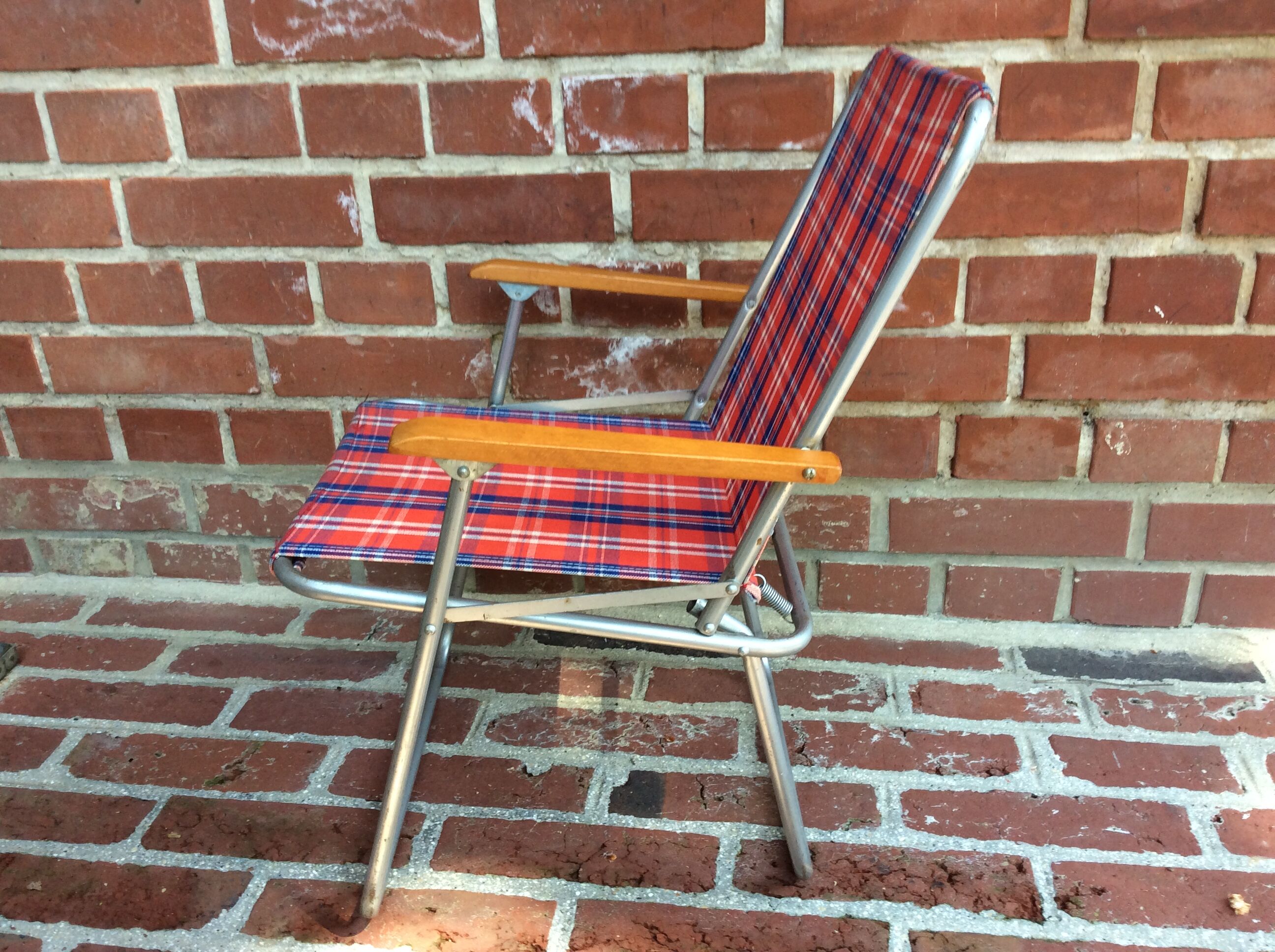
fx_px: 1177
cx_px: 638
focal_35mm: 32
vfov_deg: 44.1
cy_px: 476
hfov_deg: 56.9
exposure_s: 1/50
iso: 40
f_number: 2.4
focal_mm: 3.3
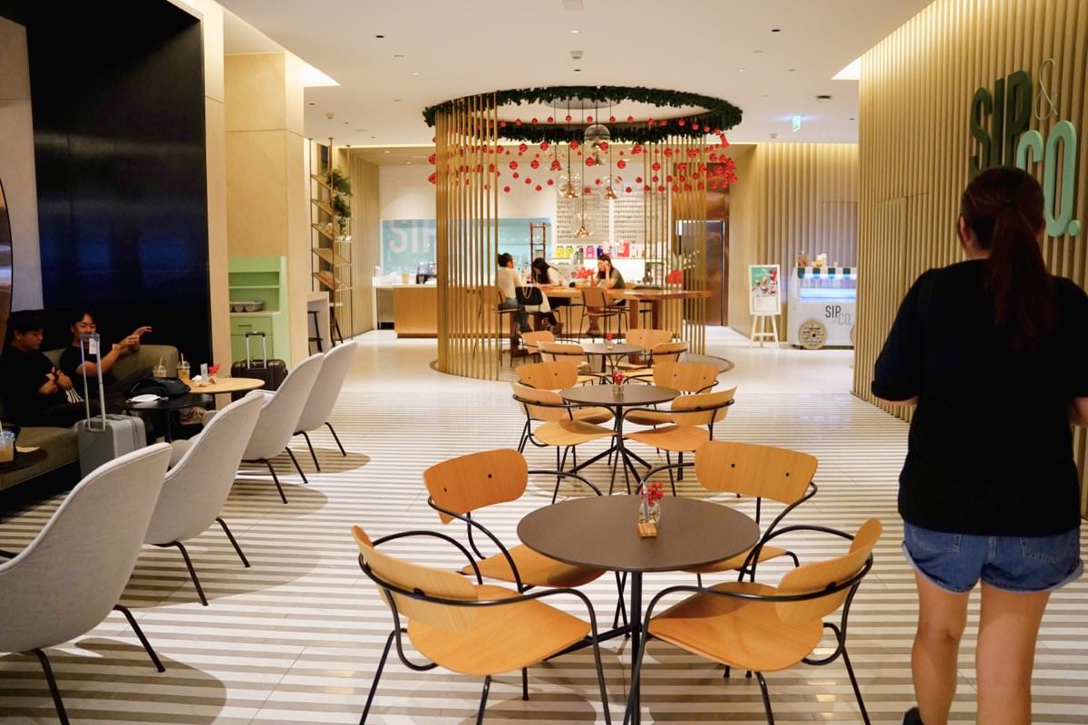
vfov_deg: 46.4
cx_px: 544
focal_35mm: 28
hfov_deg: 65.5
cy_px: 362
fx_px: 846
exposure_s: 1/160
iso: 2500
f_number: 2.8
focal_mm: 28
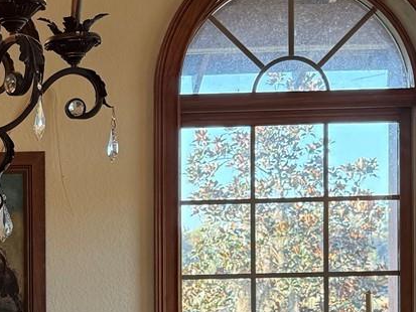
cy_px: 310
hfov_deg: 20.0
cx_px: -58
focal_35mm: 93
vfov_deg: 15.6
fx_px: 1118
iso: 200
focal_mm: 6.76
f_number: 1.78
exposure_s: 1/210
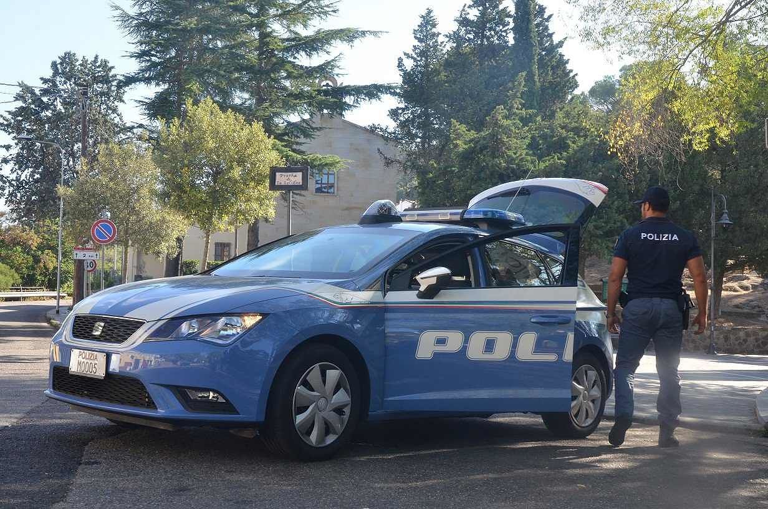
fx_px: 990
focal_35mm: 46
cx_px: 384
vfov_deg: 28.8
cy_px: 254
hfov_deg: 42.4
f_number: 13
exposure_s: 1/125
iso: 800
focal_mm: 31
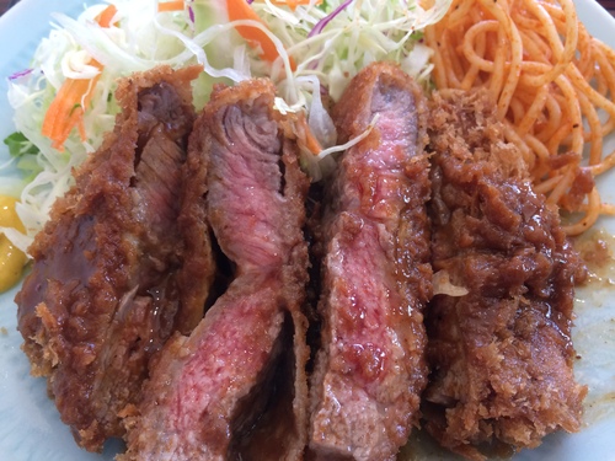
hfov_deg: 61.7
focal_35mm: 29
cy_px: 230
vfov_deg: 48.2
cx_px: 308
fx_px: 515
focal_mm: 4.15
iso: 64
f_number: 2.2
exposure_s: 1/30
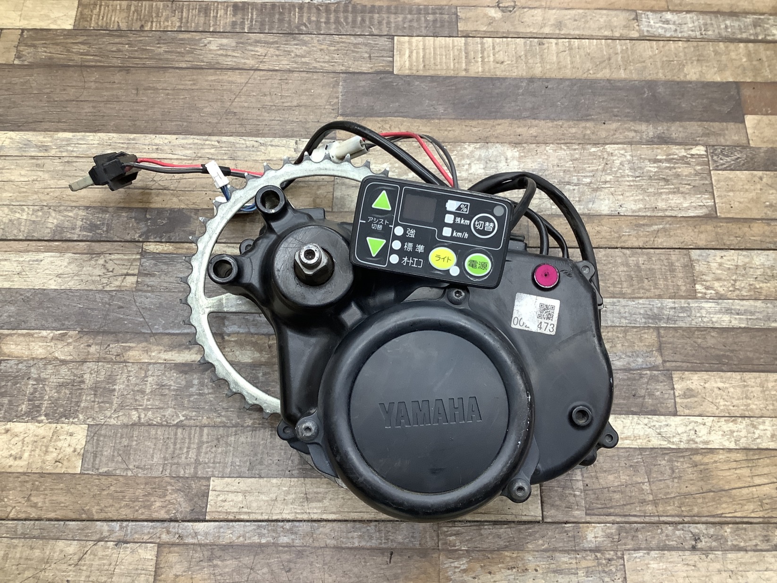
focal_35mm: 31
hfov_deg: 58.3
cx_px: 388
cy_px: 292
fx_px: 696
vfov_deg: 45.5
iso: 125
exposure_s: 1/50
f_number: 2.4
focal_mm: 3.3
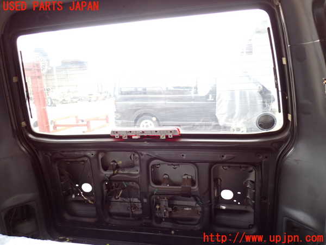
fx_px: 235
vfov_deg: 54.9
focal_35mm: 25
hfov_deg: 69.4
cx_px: 163
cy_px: 122
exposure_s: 1/30
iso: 200
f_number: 2
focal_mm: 4.5
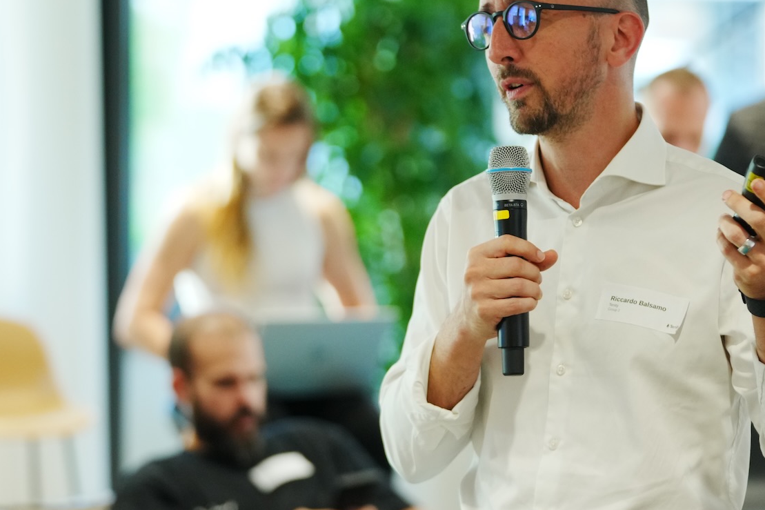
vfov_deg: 7.3
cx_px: 439
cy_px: 291
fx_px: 3973
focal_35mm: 187
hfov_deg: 11.0
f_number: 2.8
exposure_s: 1/250
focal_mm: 108
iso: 2000
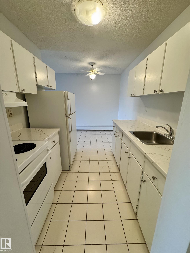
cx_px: 95
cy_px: 126
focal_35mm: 14
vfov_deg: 102.1
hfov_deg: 85.7
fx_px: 102
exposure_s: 1/120
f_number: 2.2
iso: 320
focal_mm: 2.22
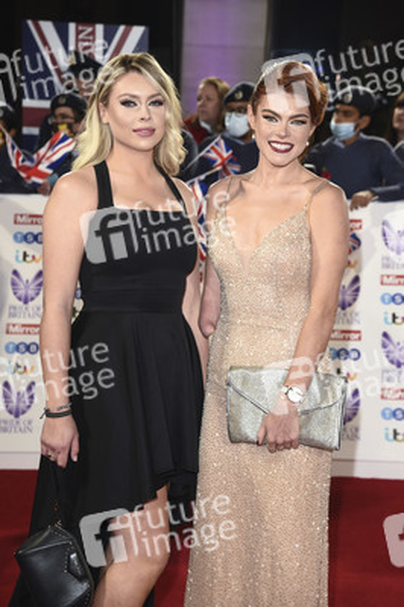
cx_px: 202
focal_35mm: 85
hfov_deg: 16.0
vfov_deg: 23.9
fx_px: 1433
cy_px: 304
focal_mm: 85
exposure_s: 1/250
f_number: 5.6
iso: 1000
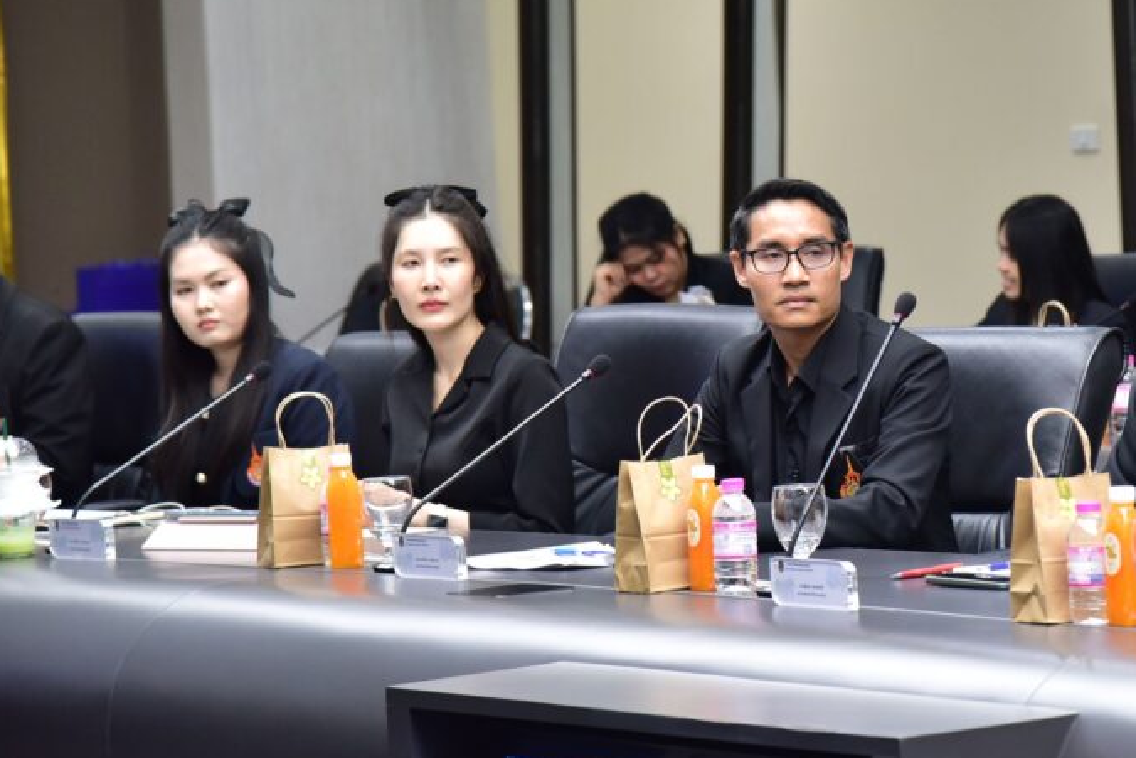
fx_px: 5743
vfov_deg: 7.5
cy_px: 240
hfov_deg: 11.3
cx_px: 853
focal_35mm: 182
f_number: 5
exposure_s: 1/100
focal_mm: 120
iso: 2000
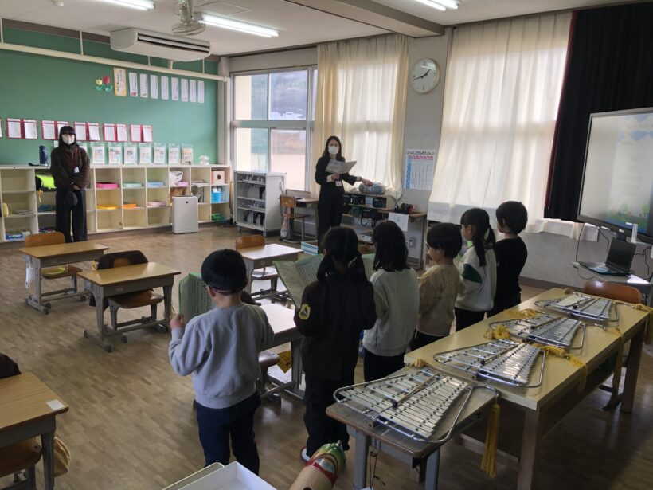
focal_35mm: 28
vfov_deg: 49.7
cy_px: 245
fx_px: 528
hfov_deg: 63.4
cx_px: 326
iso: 40
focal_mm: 3.99
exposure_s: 1/120
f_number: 1.8
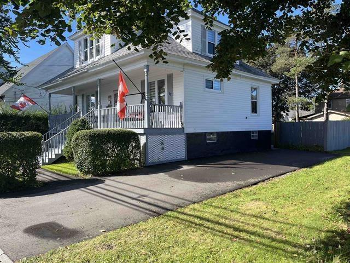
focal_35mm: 26
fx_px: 263
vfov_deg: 53.1
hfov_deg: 67.3
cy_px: 132
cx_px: 175
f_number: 1.6
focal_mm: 5.1
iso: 50
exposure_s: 1/1441
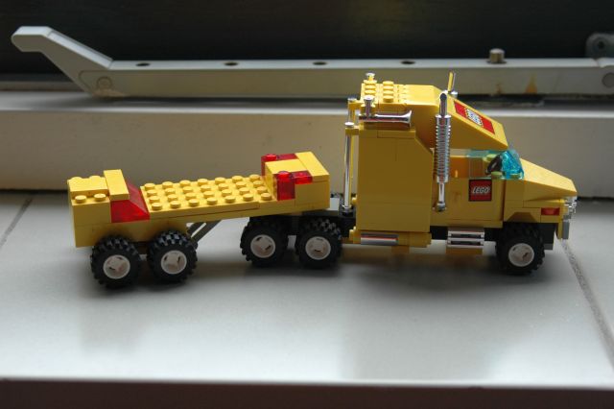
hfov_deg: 27.0
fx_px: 1278
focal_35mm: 75
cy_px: 204
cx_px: 307
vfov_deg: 18.2
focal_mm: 50
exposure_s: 1/125
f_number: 5.6
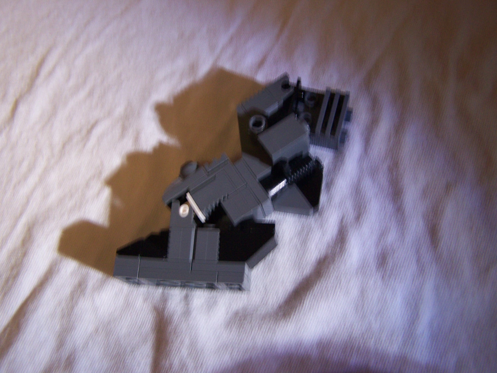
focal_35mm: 38
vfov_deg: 37.7
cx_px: 248
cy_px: 186
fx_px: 546
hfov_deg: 49.0
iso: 160
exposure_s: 1/10
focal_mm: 6.3
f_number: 2.8
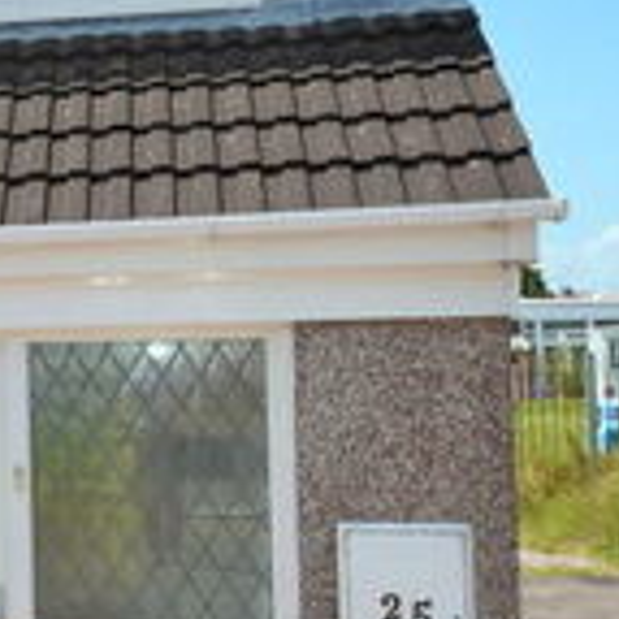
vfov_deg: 23.0
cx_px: -307
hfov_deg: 20.0
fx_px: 1517
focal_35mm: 75
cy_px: 264
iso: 100
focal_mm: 12
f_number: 7.1
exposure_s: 1/200
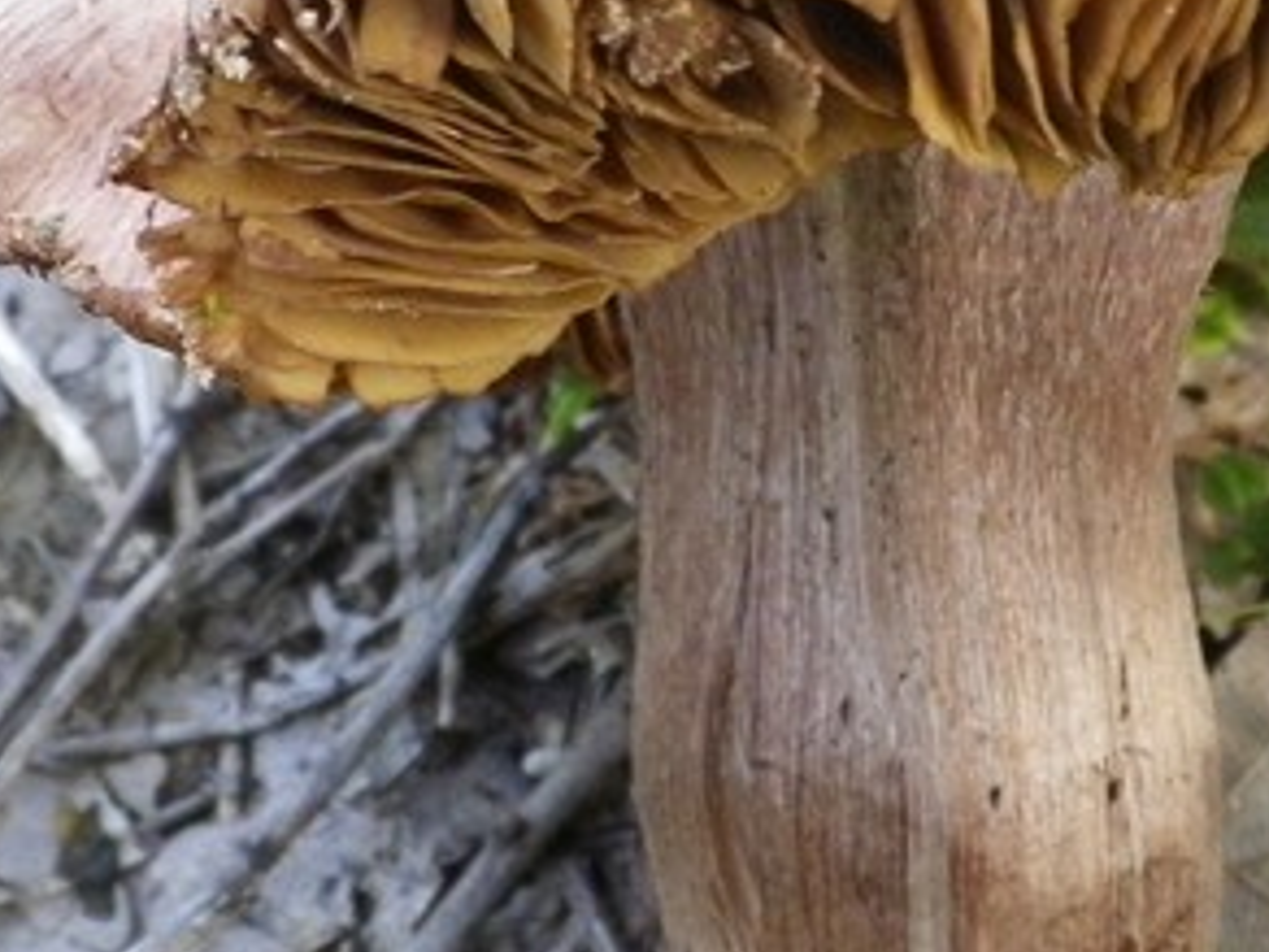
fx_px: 3519
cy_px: 483
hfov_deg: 20.4
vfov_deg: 15.4
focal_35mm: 96
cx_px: 804
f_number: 3.9
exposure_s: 1/100
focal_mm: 6.36
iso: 250
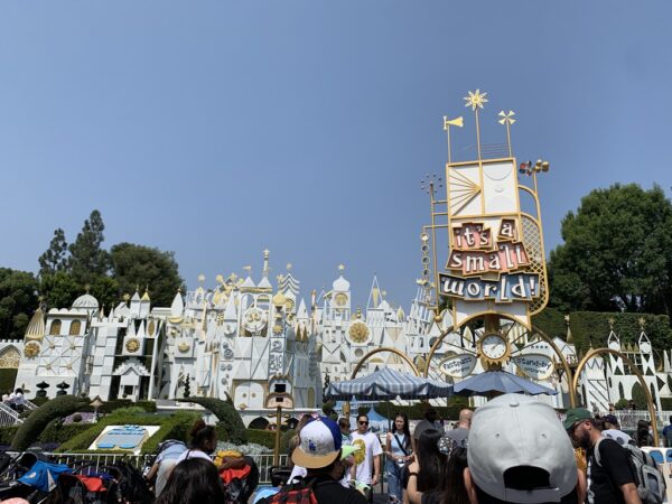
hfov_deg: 67.3
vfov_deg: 53.1
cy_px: 252
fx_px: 505
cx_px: 336
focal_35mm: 26
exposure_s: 1/4274
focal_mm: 4.25
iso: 25
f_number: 1.8
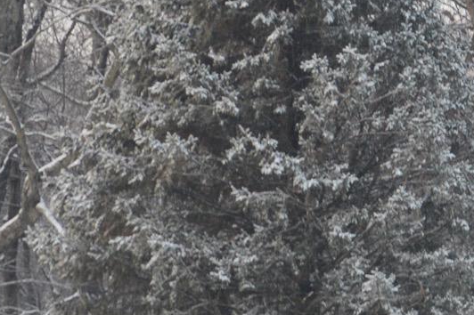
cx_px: 734
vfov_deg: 3.0
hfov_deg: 4.4
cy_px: 358
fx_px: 6079
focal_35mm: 462
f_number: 8
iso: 400
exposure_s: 1/80
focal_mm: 80
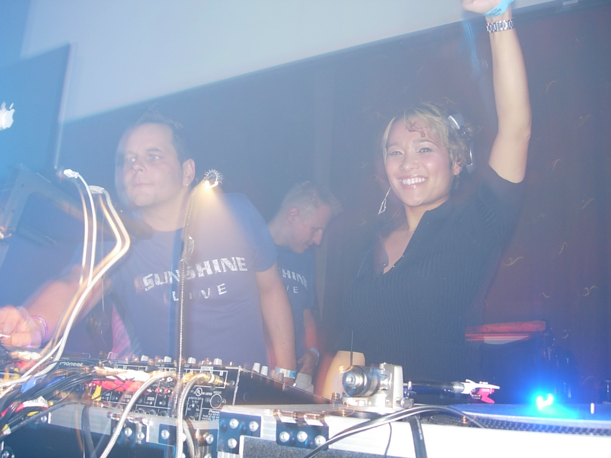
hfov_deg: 49.0
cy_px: 229
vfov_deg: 37.7
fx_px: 671
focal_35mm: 38
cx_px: 306
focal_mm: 7.8
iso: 79
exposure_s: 1/1.2
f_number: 2.8
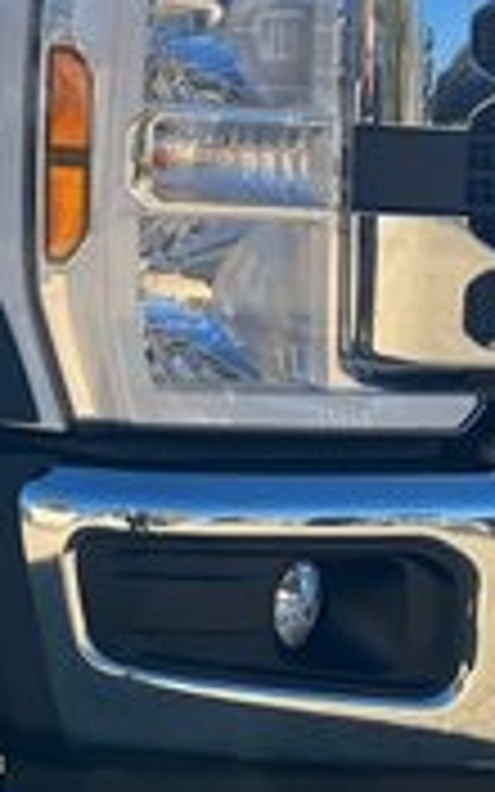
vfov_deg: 20.4
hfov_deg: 12.4
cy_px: 94
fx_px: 2158
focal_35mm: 100
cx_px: -266
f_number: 1.6
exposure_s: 1/3876
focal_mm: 5.1
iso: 50
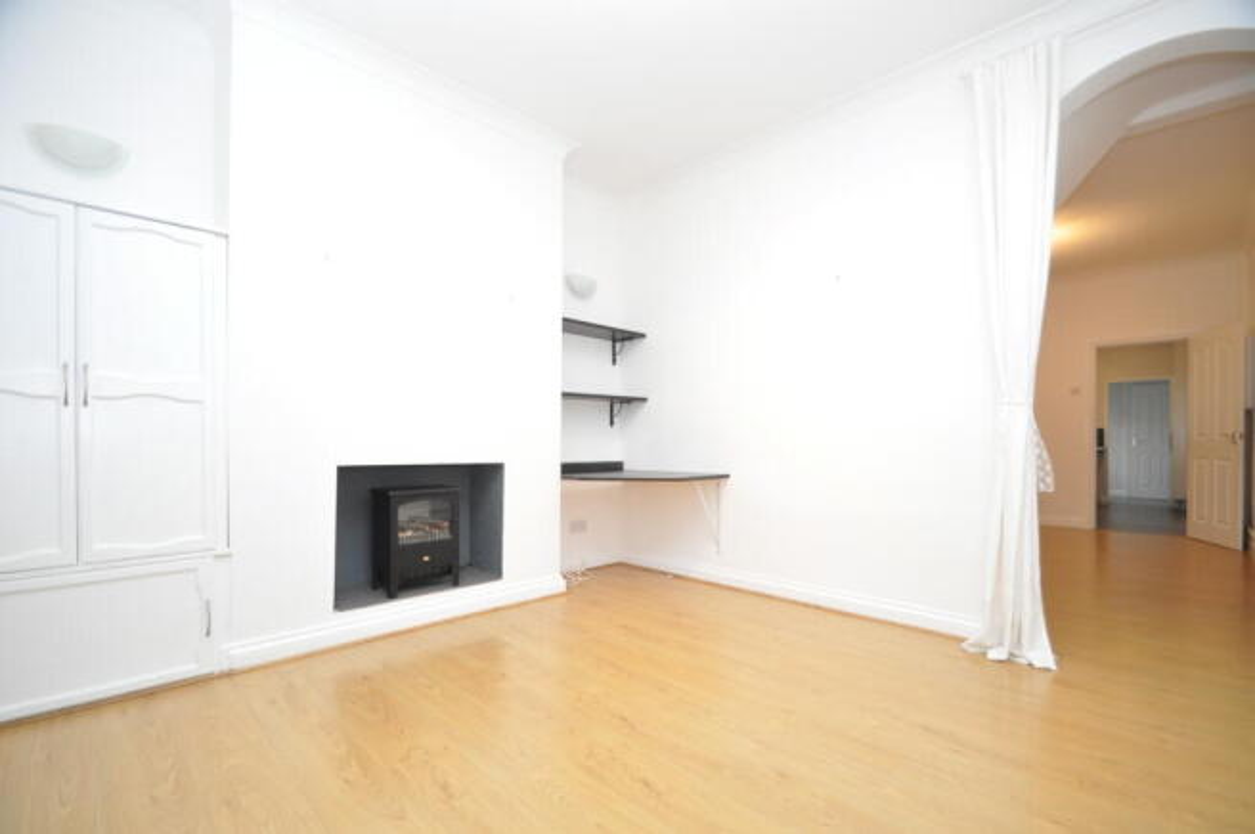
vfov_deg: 77.2
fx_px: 522
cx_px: 628
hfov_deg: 100.4
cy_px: 417
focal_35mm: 15
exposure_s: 1/60
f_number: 4
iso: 800
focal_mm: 10
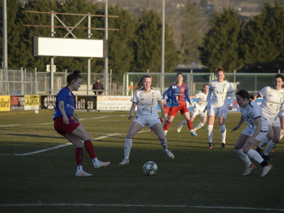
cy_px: 107
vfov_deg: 7.6
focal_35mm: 196
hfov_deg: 10.1
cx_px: 137
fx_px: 1608
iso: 280
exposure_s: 1/800
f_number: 5
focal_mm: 180
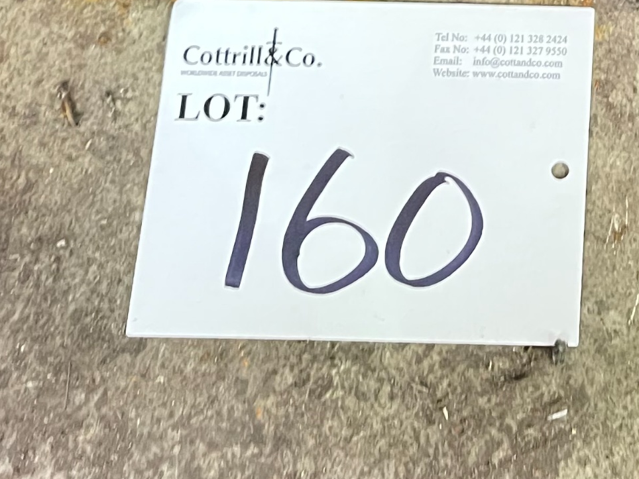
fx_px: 1624
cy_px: -258
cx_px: 685
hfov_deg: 21.2
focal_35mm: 88
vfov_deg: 15.4
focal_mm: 5.1
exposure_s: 1/25
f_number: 1.6
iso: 640
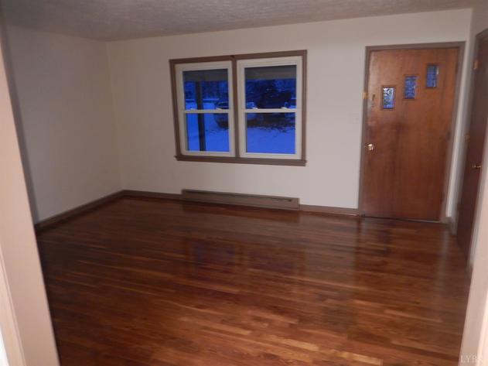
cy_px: 183
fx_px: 352
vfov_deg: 54.9
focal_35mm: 25
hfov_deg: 69.4
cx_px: 244
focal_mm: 4.5
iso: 360
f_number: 3.4
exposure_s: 1/30
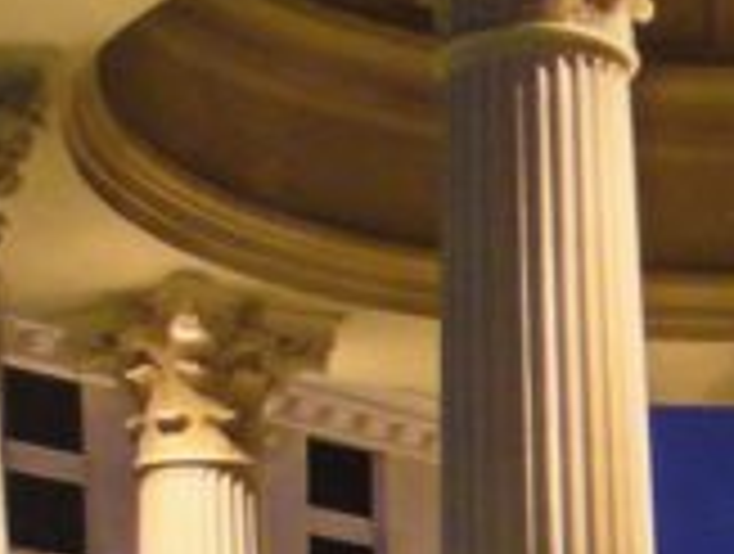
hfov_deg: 8.2
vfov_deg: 6.2
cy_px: 950
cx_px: 1099
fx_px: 4994
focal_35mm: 235
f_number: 3
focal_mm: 7.9
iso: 200
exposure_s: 1/13
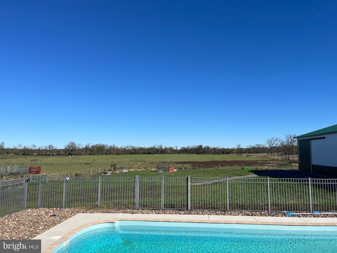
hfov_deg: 67.3
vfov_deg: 53.1
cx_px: 168
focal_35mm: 26
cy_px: 126
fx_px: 253
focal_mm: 5.1
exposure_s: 1/4854
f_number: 1.6
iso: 50
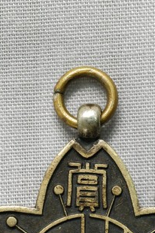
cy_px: 236
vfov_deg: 11.0
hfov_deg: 7.4
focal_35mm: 186
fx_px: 1204
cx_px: 91
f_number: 8
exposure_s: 1/15
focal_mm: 60
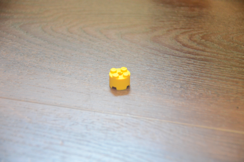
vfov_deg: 9.6
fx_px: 964
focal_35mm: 142
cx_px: 122
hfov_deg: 14.4
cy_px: 81
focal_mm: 95
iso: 3200
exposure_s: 1/5
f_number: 5.3
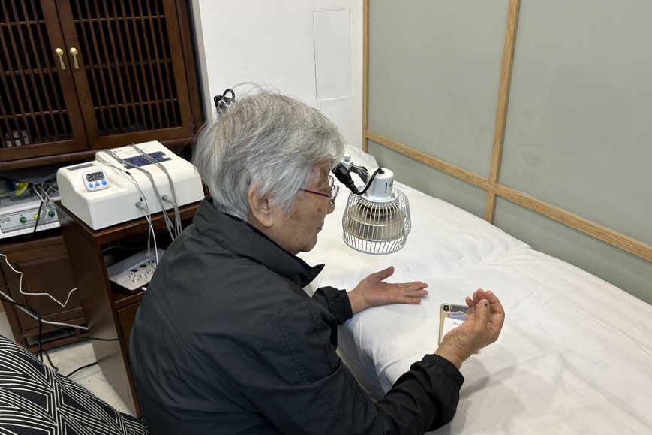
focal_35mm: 28
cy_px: 236
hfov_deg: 65.5
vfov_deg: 46.3
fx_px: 507
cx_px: 326
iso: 40
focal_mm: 5.7
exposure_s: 1/100
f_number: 1.5
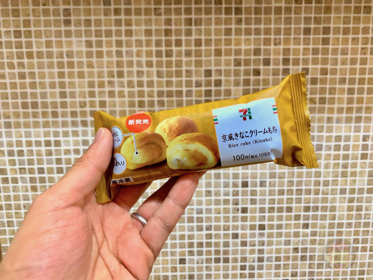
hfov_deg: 67.3
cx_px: 186
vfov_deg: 53.1
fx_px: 280
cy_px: 140
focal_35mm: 26
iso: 400
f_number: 1.8
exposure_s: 1/32
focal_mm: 4.25
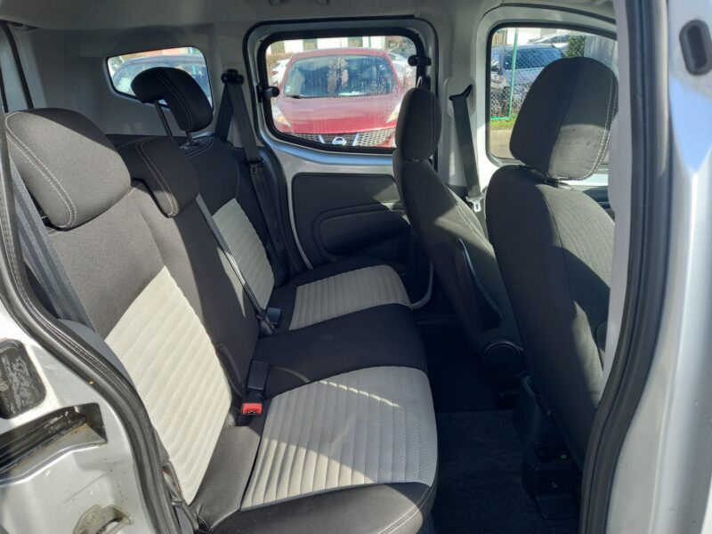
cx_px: 356
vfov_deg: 54.9
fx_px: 514
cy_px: 267
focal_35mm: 25
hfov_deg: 69.4
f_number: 2
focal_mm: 4.6
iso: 25
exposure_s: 1/103
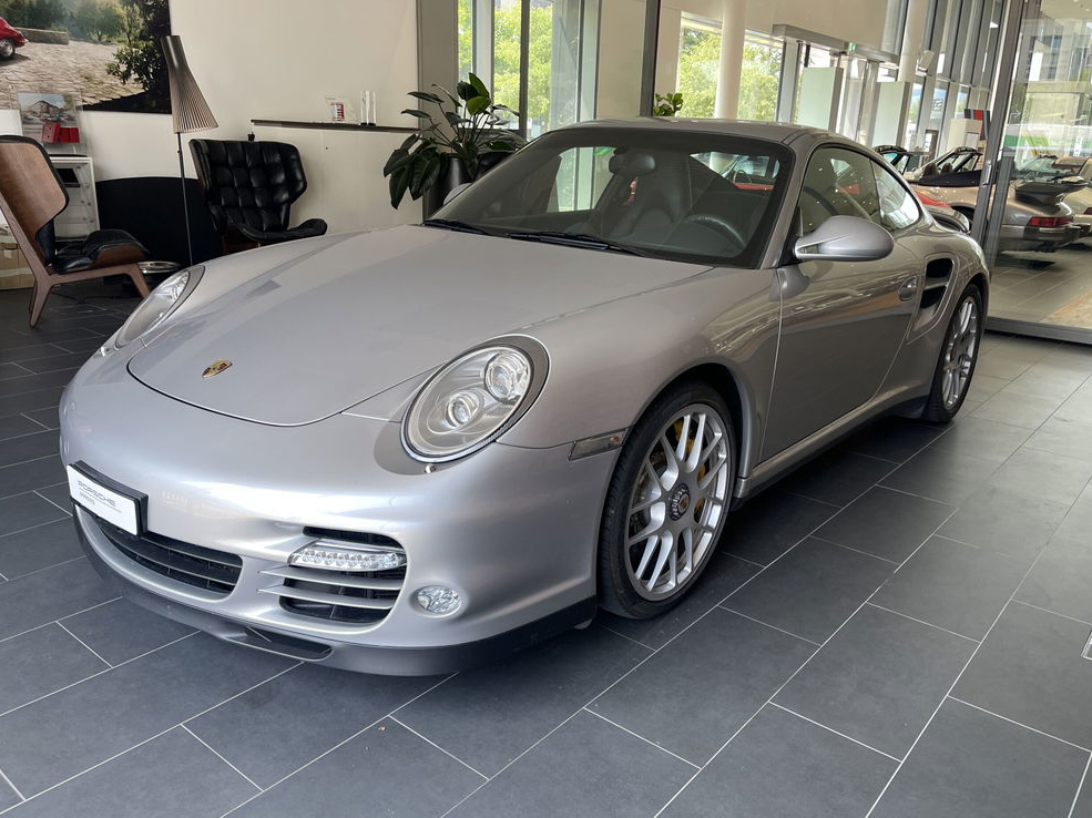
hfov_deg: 67.3
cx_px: 565
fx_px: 820
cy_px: 410
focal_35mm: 26
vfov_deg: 53.0
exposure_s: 1/121
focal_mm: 5.1
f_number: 1.6
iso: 64
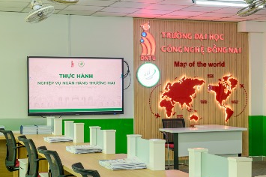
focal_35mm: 76
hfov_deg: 26.6
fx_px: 561
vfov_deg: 17.9
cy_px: 104
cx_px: 160
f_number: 8
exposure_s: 1/6
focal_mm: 50
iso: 160
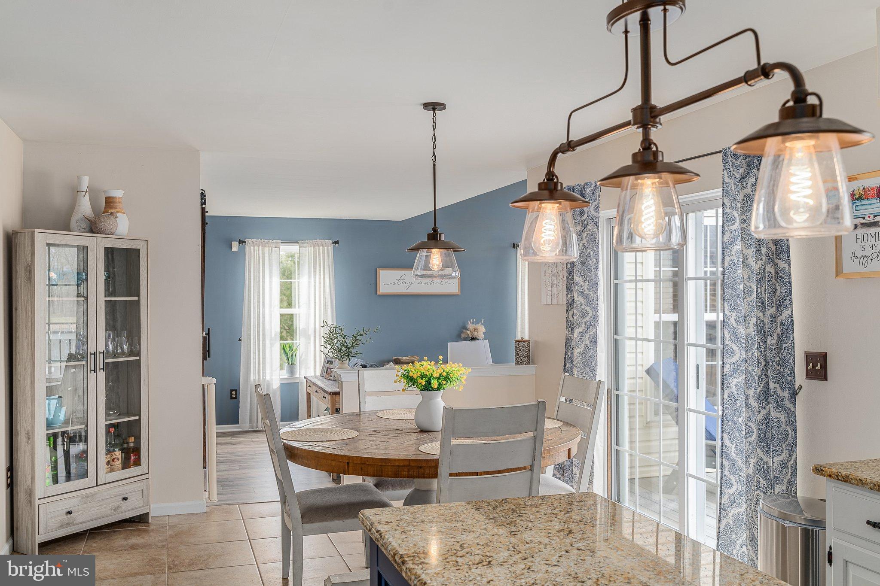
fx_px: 807
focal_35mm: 33
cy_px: 293
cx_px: 440
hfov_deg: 57.2
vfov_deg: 40.0
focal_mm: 33
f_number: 7.1
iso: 320
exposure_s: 1/50
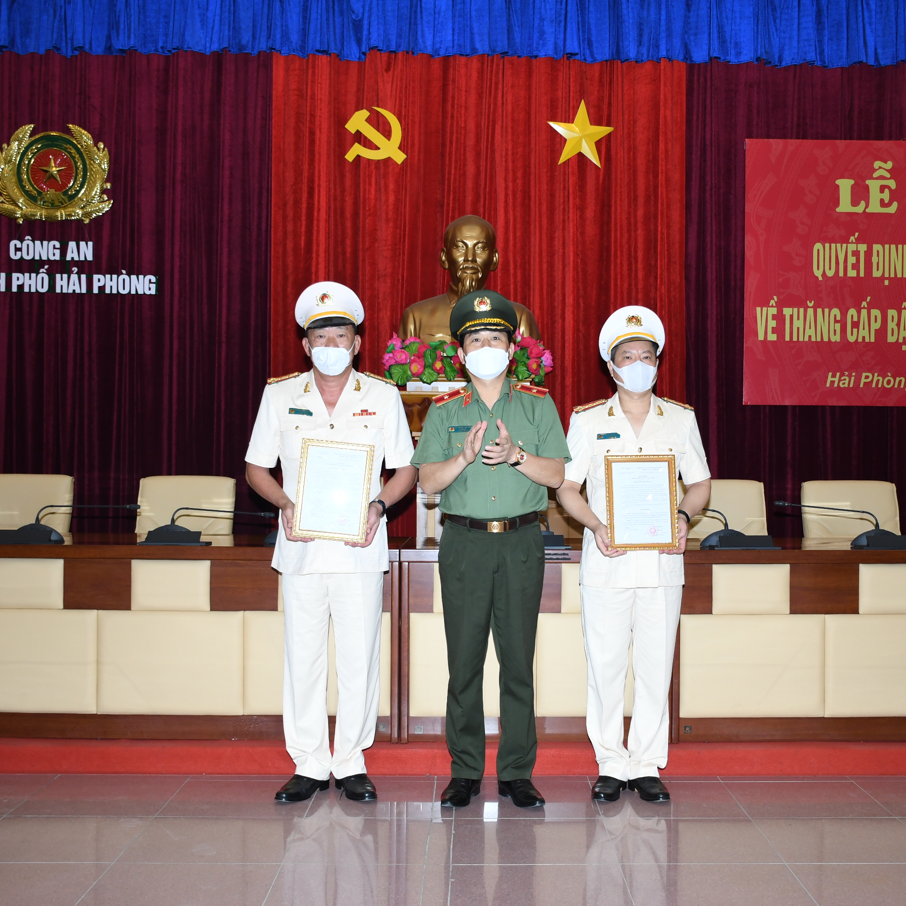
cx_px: 515
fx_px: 1322
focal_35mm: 45
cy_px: 453
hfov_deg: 37.8
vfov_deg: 37.8
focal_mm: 23
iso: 500
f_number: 3.8
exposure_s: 1/200
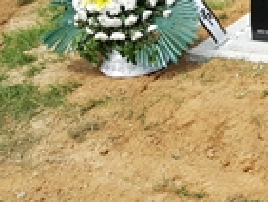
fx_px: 643
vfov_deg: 17.5
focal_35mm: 83
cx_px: 300
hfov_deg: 22.2
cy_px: 11
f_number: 1.7
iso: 50
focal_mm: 4.2
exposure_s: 1/2408
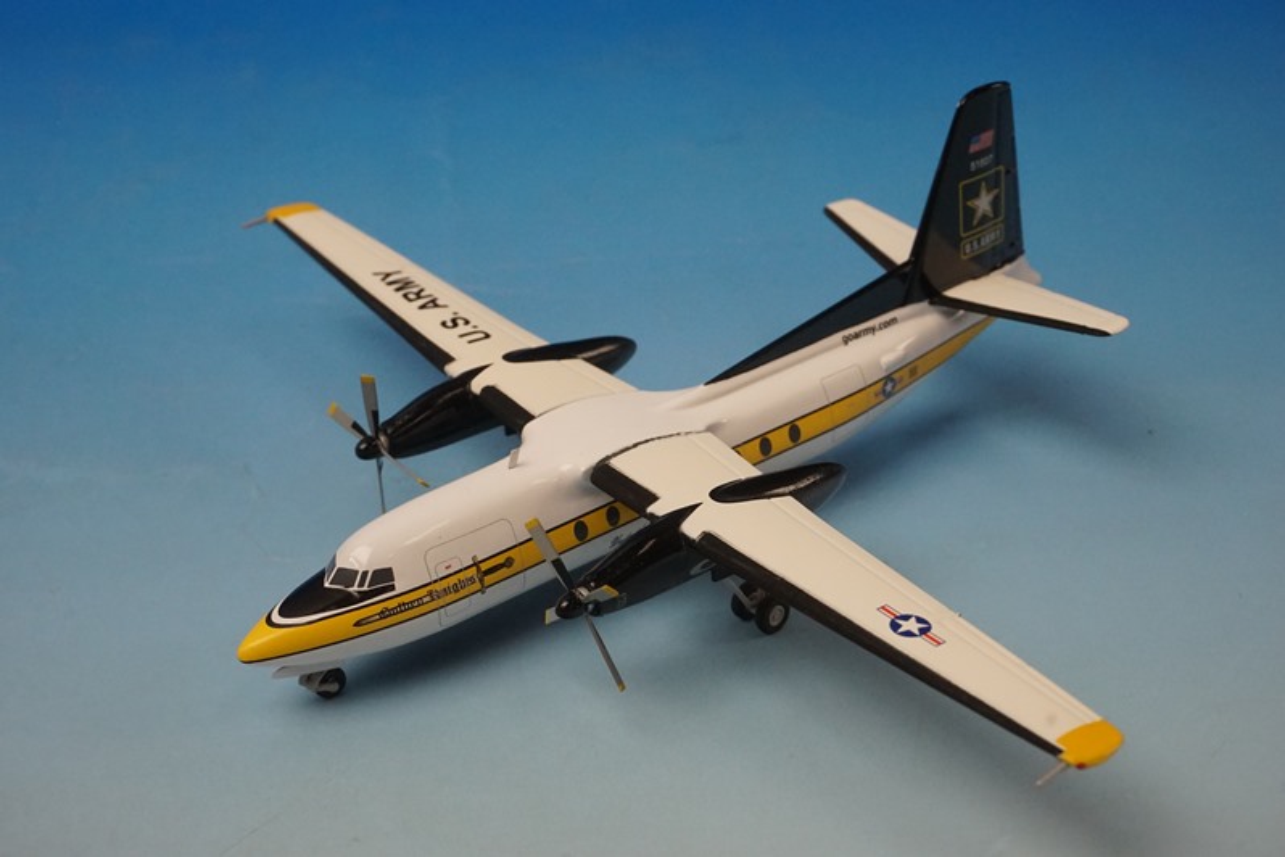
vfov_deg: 24.4
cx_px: 642
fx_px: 1981
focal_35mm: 56
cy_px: 428
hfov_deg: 35.9
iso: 2000
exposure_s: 1/60
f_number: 13
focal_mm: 37
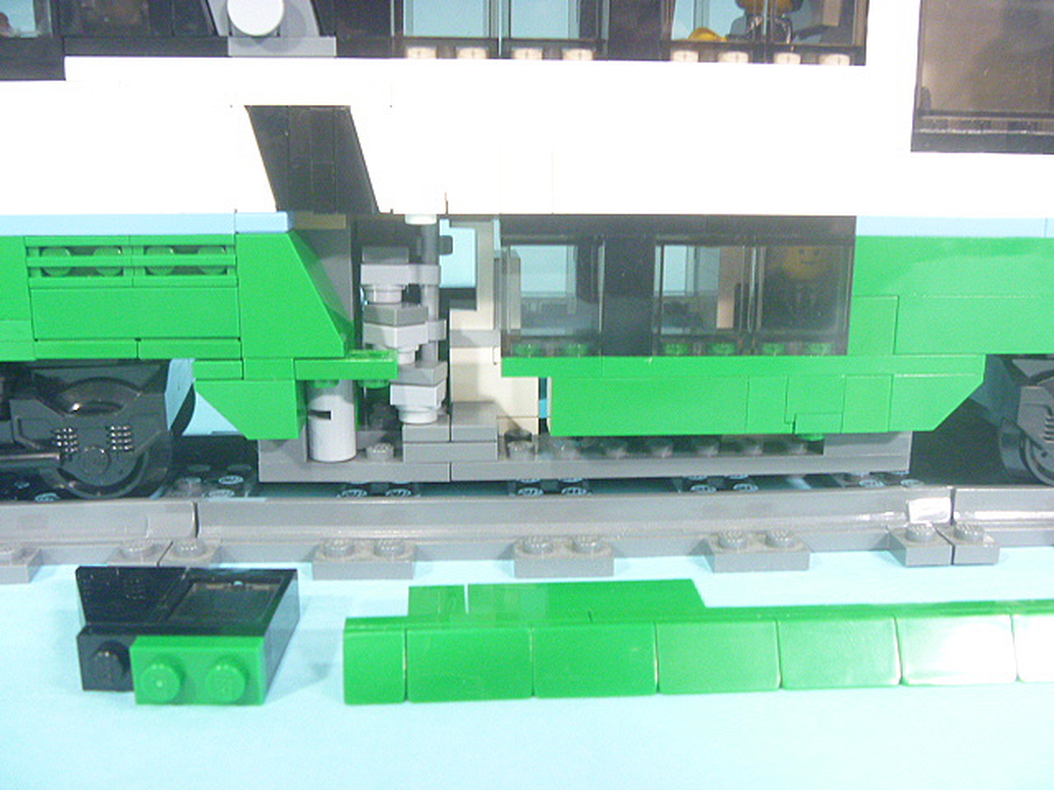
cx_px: 527
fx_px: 1066
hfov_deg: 52.6
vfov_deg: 40.7
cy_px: 395
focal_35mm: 35
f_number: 3.5
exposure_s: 1/8
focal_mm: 6.3
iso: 400
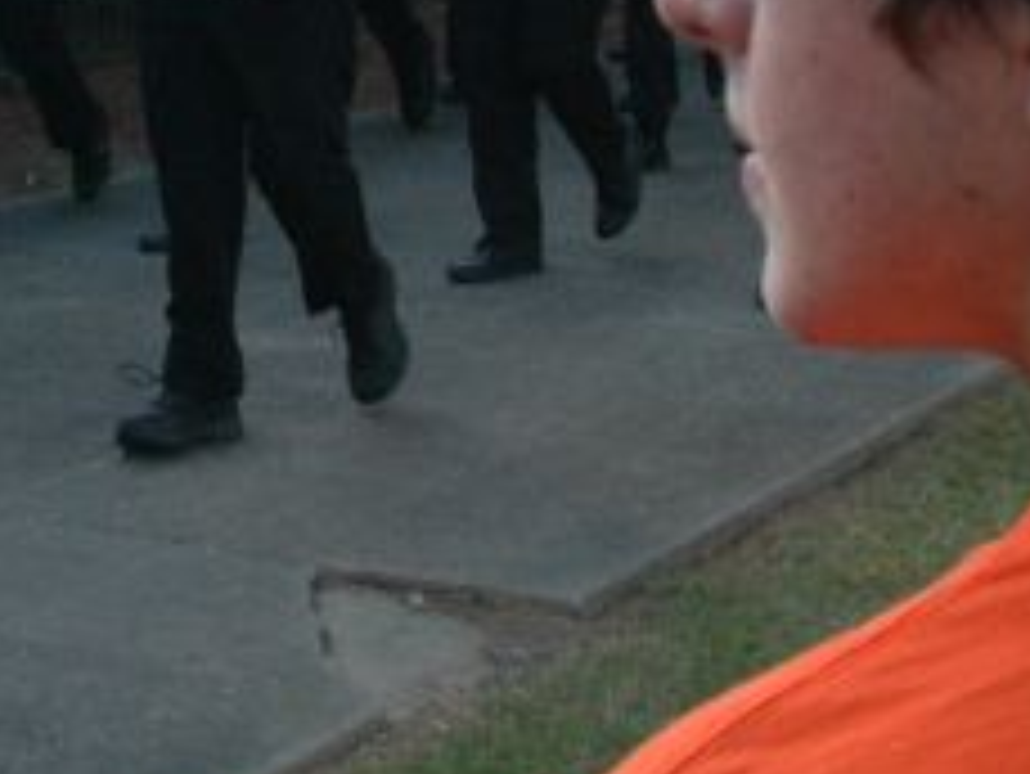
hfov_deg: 16.8
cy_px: -158
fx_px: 3453
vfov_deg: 12.5
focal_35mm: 116
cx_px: 207
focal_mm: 18
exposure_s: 1/160
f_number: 6.3
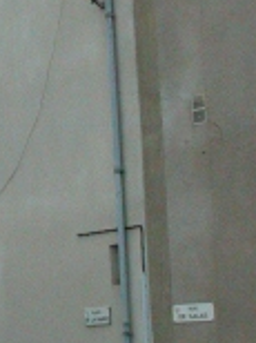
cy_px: 120
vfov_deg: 15.2
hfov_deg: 11.2
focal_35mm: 130
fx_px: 1285
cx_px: -40
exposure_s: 1/3067
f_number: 7.2
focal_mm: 10
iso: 800
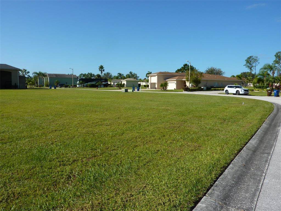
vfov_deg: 54.9
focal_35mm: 25
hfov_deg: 69.4
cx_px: 140
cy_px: 106
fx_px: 203
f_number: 5
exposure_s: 1/400
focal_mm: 4.1
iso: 80
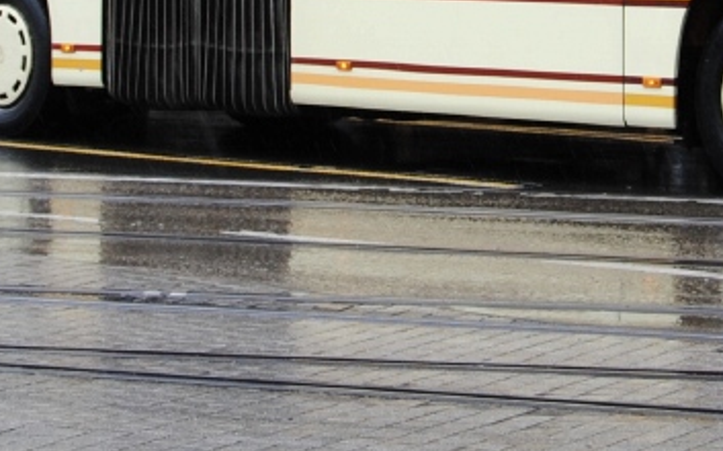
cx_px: 610
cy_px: -262
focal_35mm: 158
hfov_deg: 13.2
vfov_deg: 8.1
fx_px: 3111
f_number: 5
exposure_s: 1/200
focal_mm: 28
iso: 200
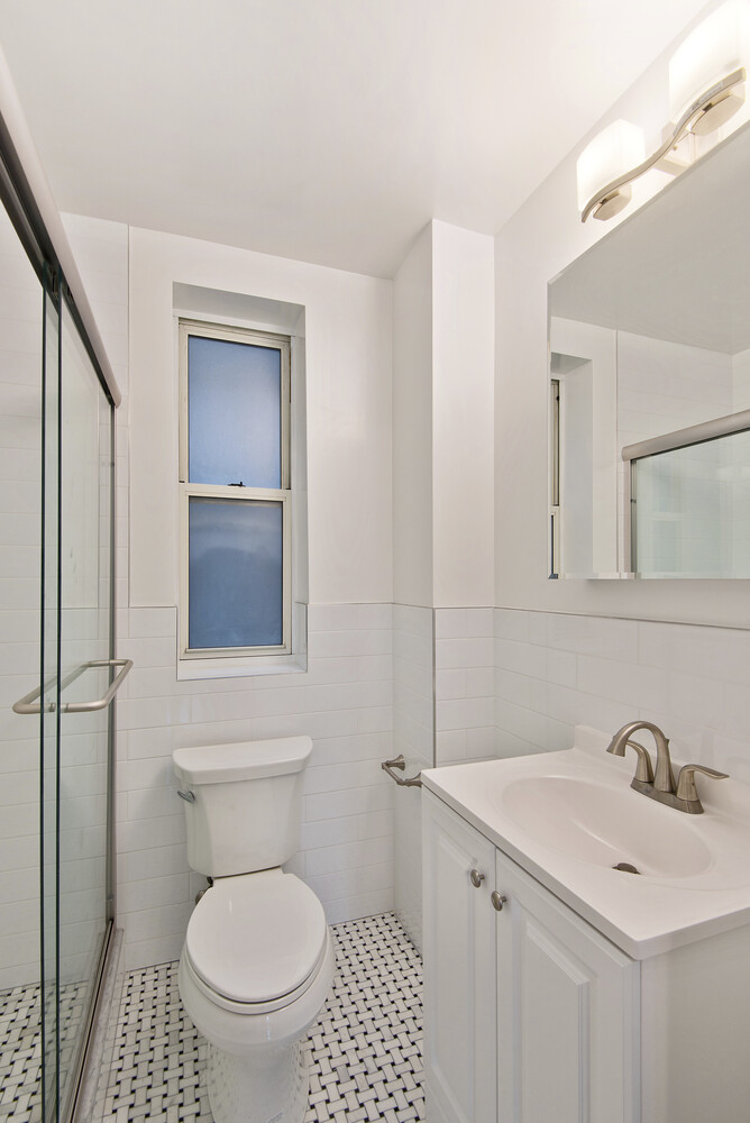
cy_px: 562
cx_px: 375
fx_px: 499
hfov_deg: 73.8
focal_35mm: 16
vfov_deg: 96.7
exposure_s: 1/2.5
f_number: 11
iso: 100
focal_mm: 16
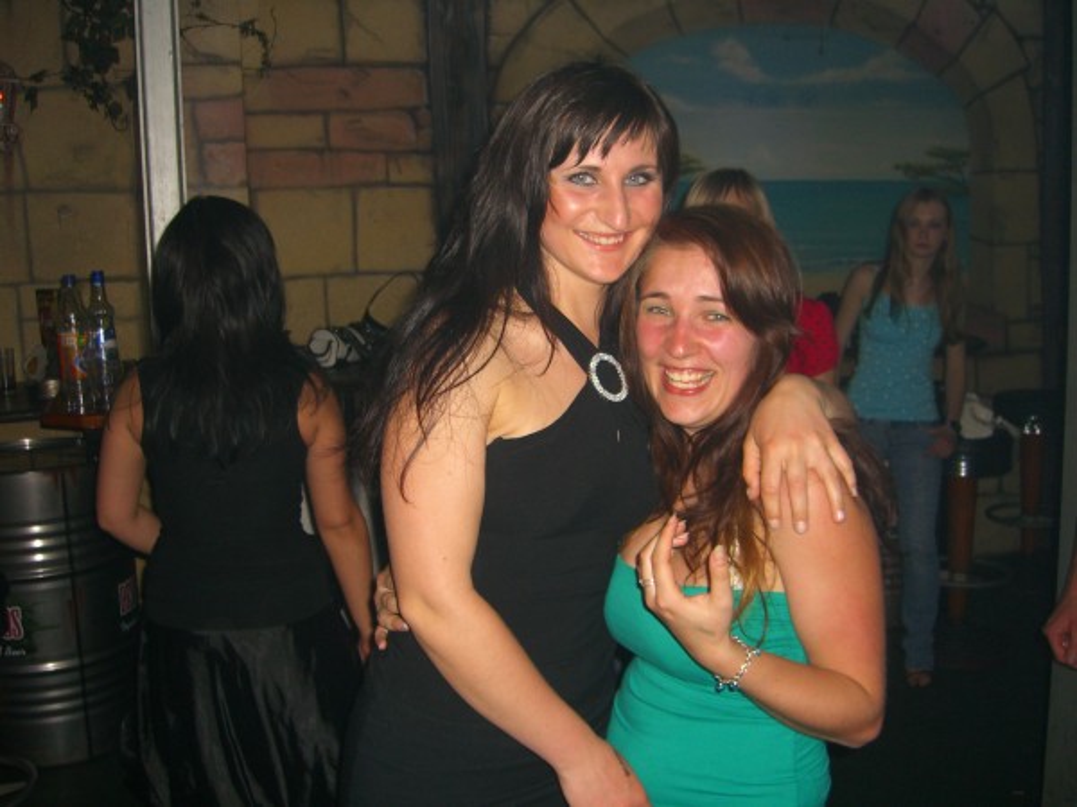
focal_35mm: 38
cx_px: 538
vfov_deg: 37.7
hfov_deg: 49.0
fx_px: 1182
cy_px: 404
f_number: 2.8
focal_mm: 7.9
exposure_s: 1/60
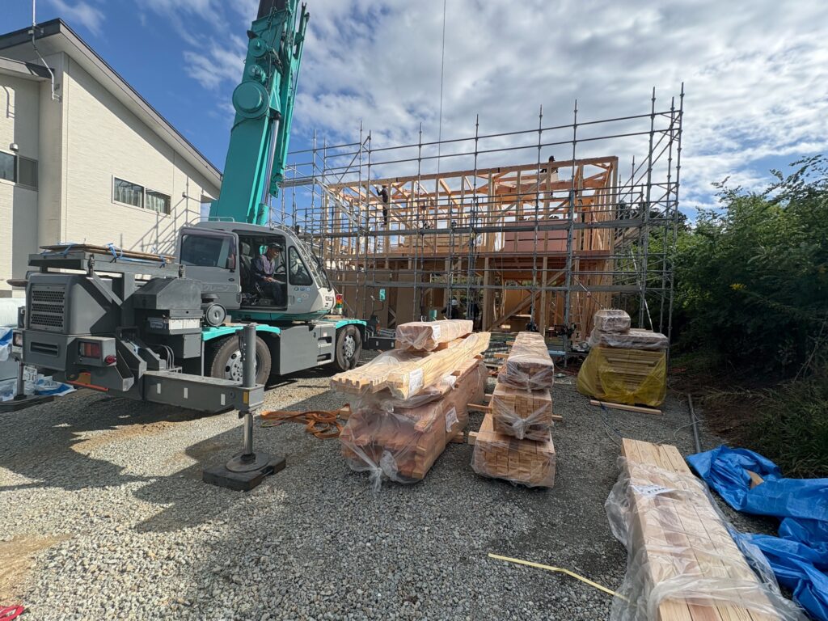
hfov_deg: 102.1
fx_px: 335
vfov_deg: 85.7
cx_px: 414
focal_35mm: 14
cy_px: 310
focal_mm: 2.22
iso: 40
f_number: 2.2
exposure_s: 1/1370
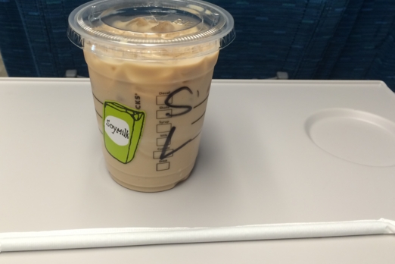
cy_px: 106
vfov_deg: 35.8
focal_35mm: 37
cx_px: 166
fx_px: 406
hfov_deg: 51.7
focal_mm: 4.15
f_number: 2.2
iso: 64
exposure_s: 1/30
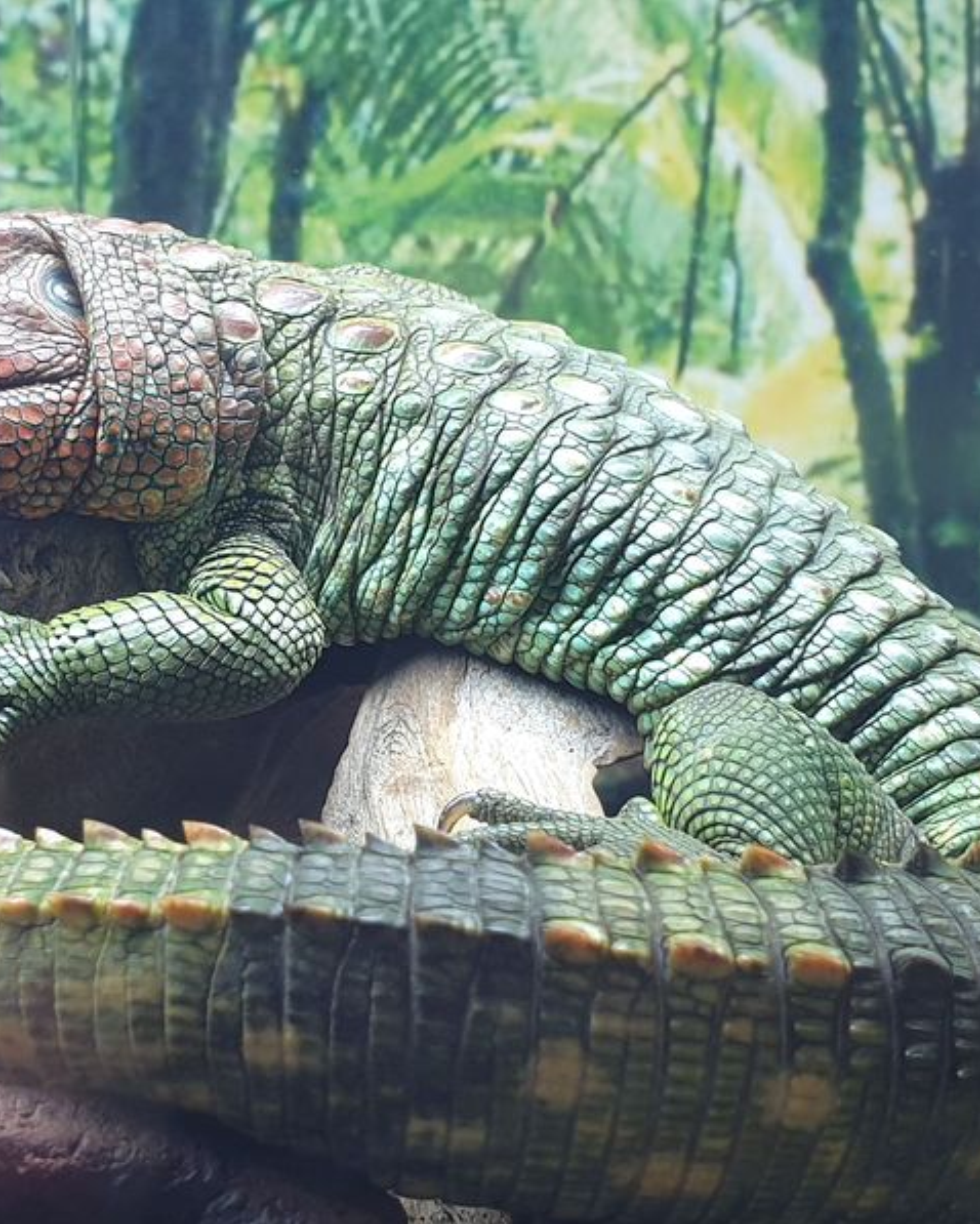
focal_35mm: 34
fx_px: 1232
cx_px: 250
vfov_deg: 52.8
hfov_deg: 42.1
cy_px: 613
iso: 125
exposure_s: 1/50
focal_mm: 4.3
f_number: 2.4
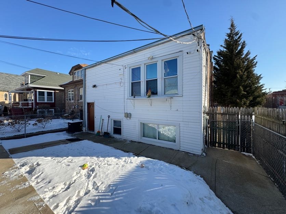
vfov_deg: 85.7
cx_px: 143
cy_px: 107
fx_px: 116
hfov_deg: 102.1
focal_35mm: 14
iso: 50
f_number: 2.2
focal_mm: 2.22
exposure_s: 1/1143
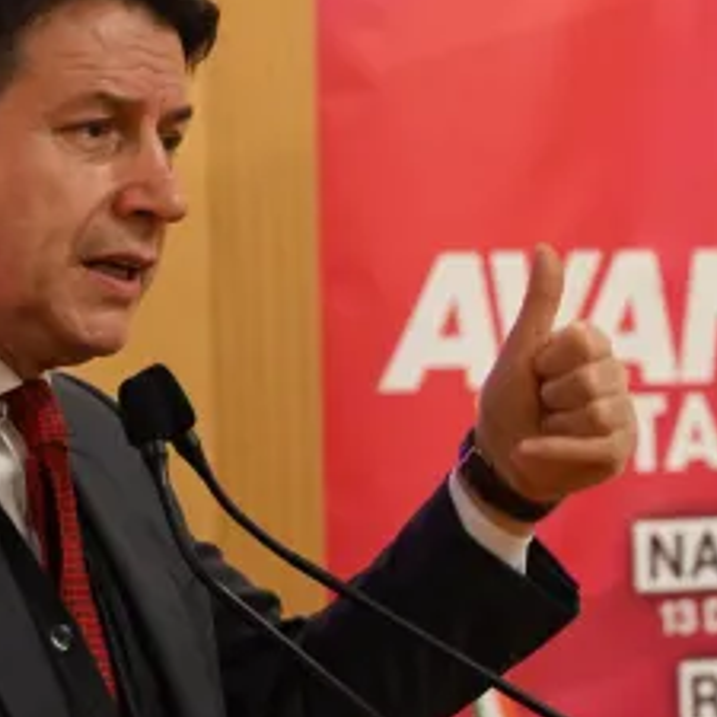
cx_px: 293
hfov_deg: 15.5
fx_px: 2625
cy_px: 311
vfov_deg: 15.6
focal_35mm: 112
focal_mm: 74
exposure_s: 1/250
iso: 4000
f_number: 4
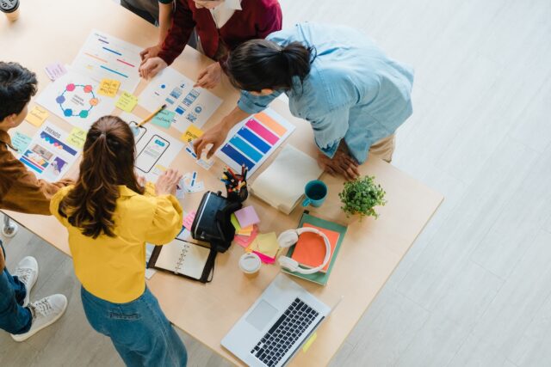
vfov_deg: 16.1
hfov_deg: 23.9
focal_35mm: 85
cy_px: 184
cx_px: 276
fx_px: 1301
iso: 640
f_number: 4
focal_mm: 85
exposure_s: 1/200
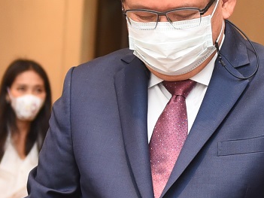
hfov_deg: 11.3
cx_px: 264
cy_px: 146
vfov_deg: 8.6
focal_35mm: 173
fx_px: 1319
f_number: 3.2
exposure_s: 1/200
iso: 1000
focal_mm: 35
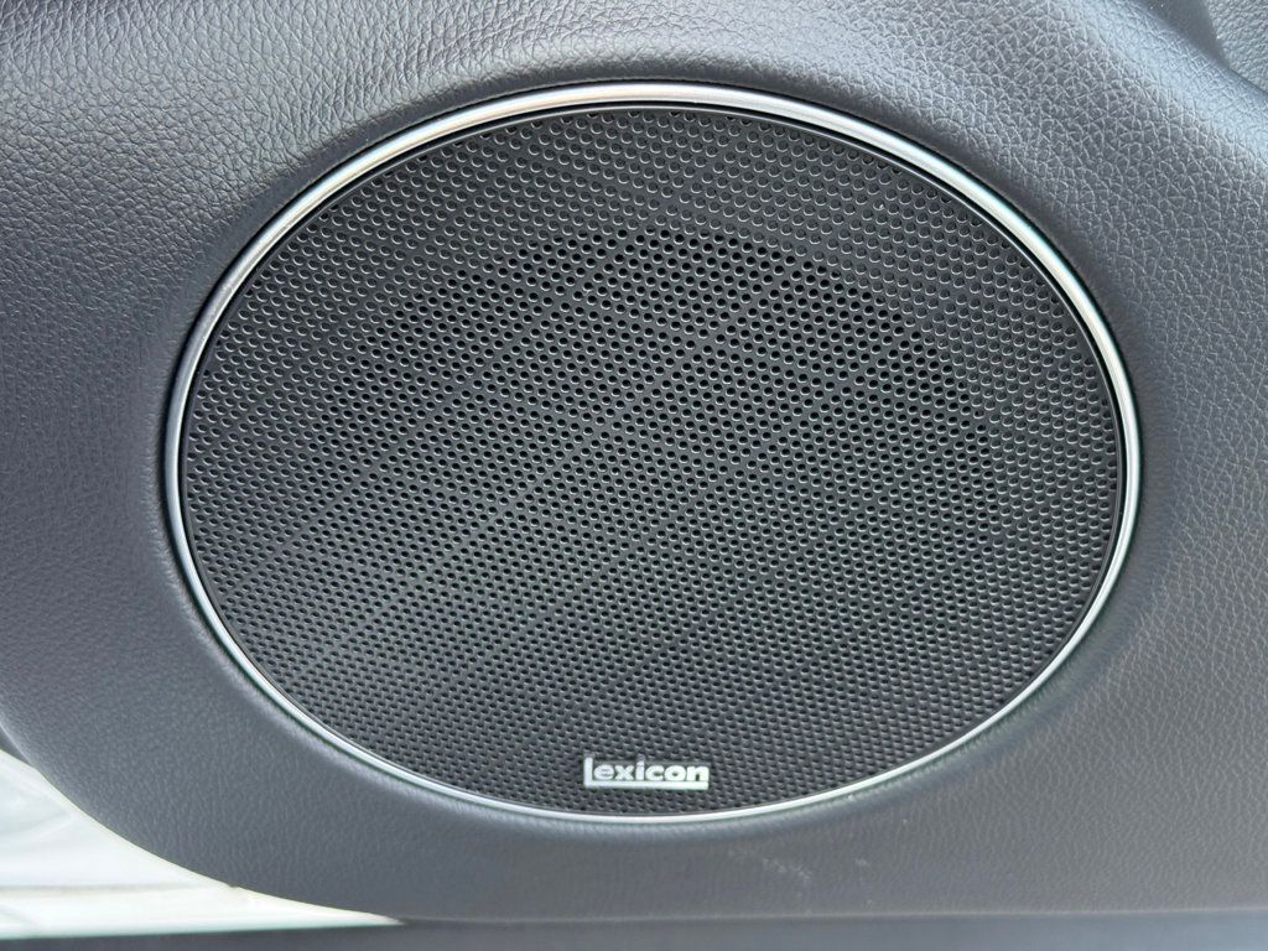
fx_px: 1758
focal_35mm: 48
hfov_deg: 39.7
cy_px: 476
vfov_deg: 30.3
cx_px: 634
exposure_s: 1/83
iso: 160
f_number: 1.78
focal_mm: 6.76
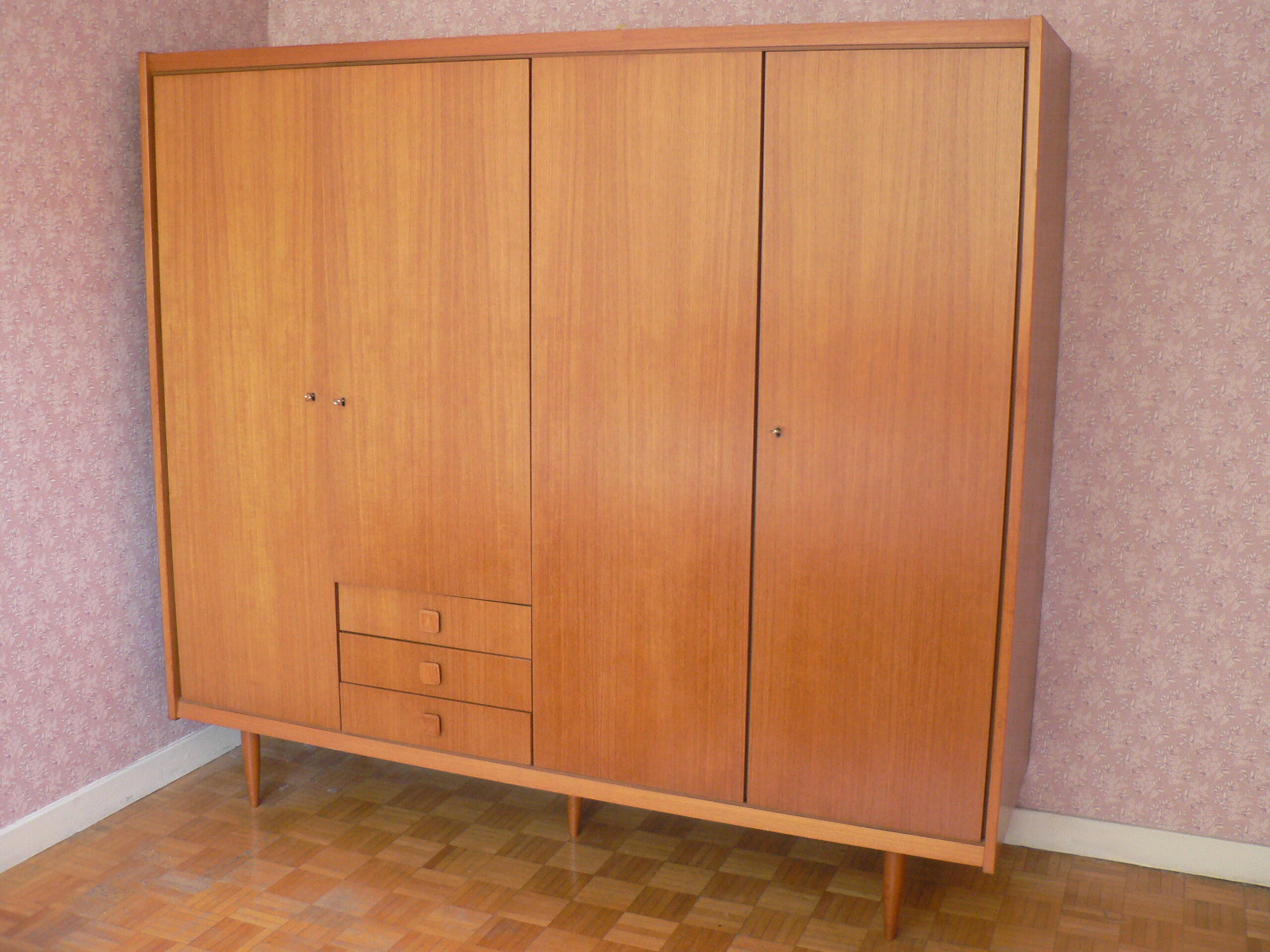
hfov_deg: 51.4
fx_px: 1321
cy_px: 476
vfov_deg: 39.7
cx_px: 635
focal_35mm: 36
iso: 200
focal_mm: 6
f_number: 2.8
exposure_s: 1/15
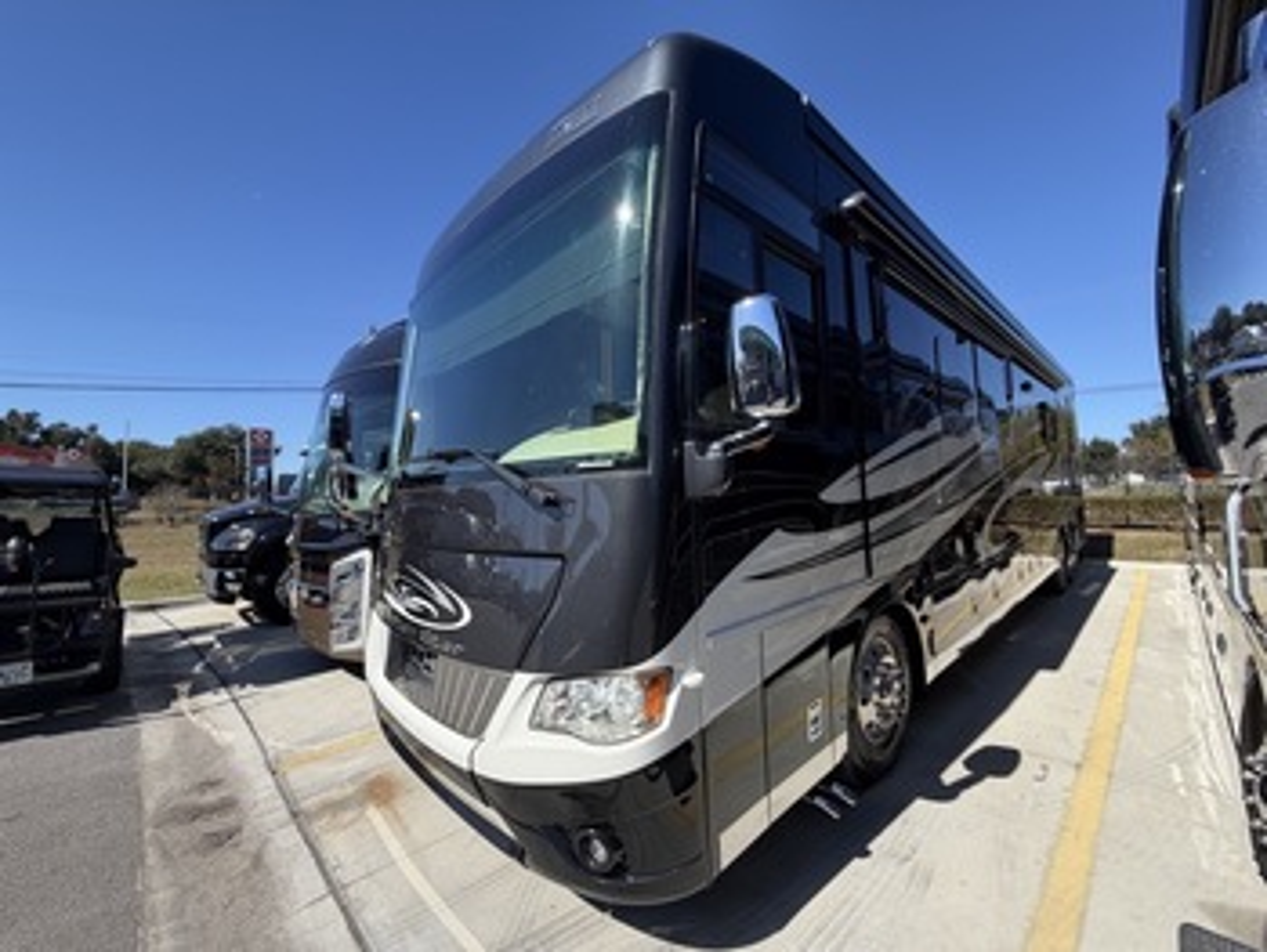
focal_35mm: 14
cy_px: 476
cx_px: 634
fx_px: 513
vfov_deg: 85.7
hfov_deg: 102.0
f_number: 2.2
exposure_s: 1/770
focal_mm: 2.22
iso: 32
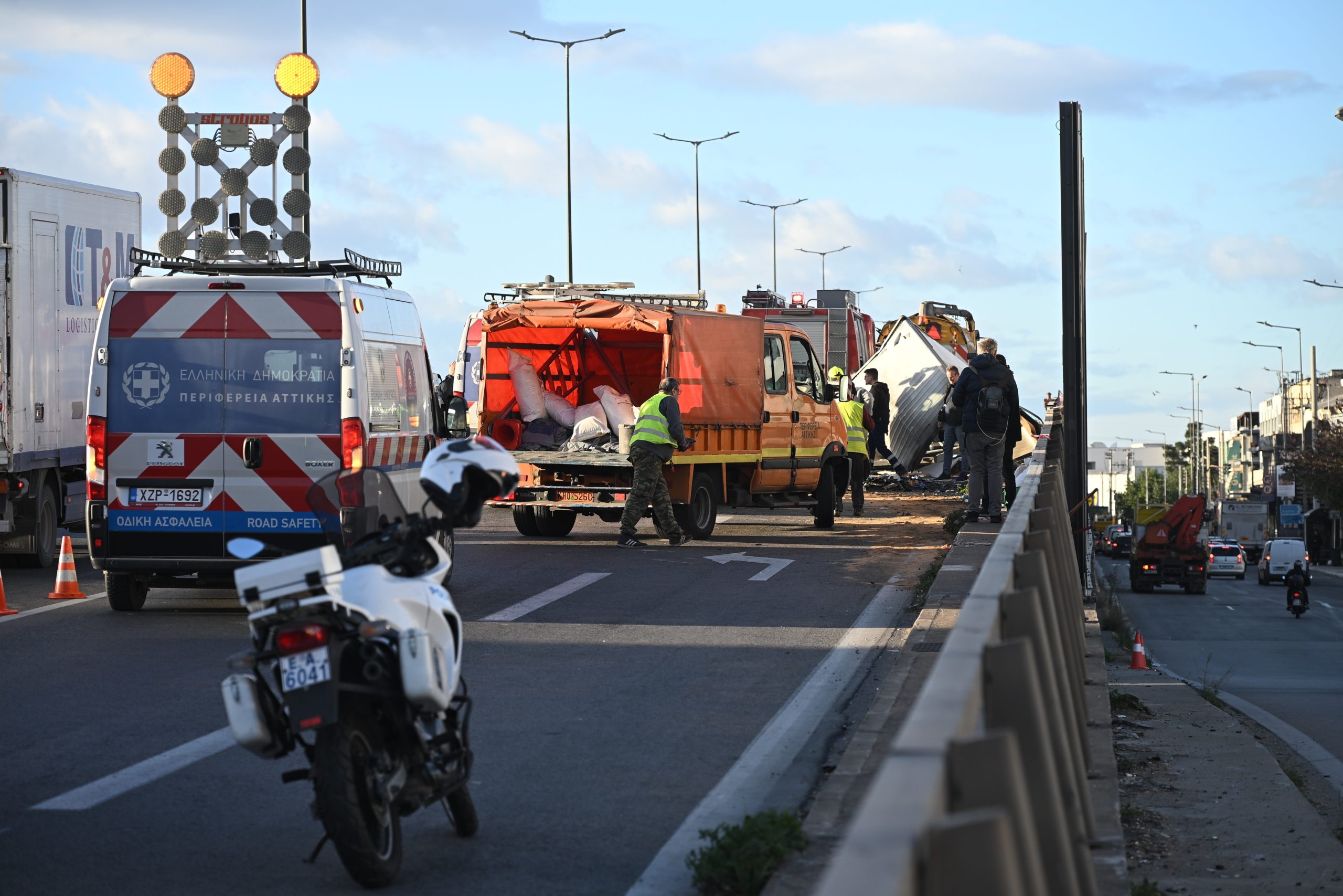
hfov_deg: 20.2
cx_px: 672
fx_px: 3768
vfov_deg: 13.6
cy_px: 448
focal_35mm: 101
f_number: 4.5
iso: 160
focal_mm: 101
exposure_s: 1/500
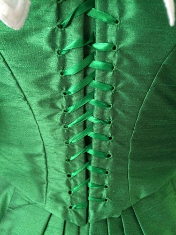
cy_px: 118
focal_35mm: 29
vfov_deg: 61.7
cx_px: 88
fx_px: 197
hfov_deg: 48.2
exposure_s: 1/17
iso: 320
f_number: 2.2
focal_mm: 4.15
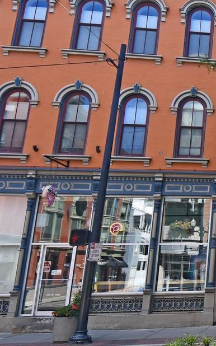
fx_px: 443
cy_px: 142
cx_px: 383
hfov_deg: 20.2
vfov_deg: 42.5
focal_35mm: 47
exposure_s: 1/250
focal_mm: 13
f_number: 5.6
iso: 250
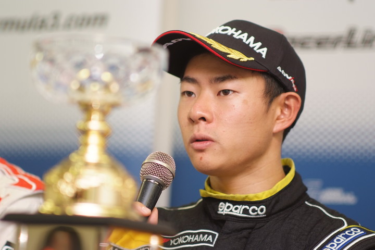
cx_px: 188
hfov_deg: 13.0
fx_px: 1646
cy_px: 125
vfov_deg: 8.7
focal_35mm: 158
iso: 400
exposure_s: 1/125
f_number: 2.5
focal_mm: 105
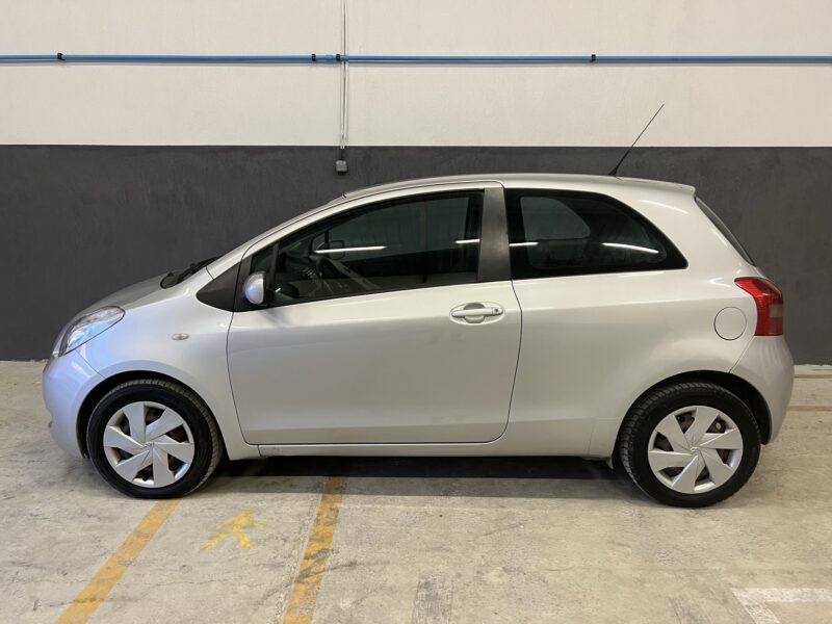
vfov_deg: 53.1
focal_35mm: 26
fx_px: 625
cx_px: 416
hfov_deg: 67.3
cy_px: 312
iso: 100
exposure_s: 1/50
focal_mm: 5.7
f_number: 1.5
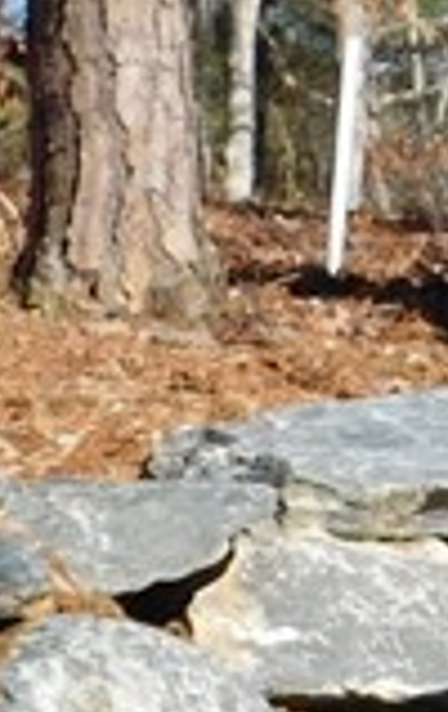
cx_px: 2186
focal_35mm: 402
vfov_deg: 5.2
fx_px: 7818
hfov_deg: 3.1
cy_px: 914
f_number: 4
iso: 125
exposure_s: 1/640
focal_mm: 10.4
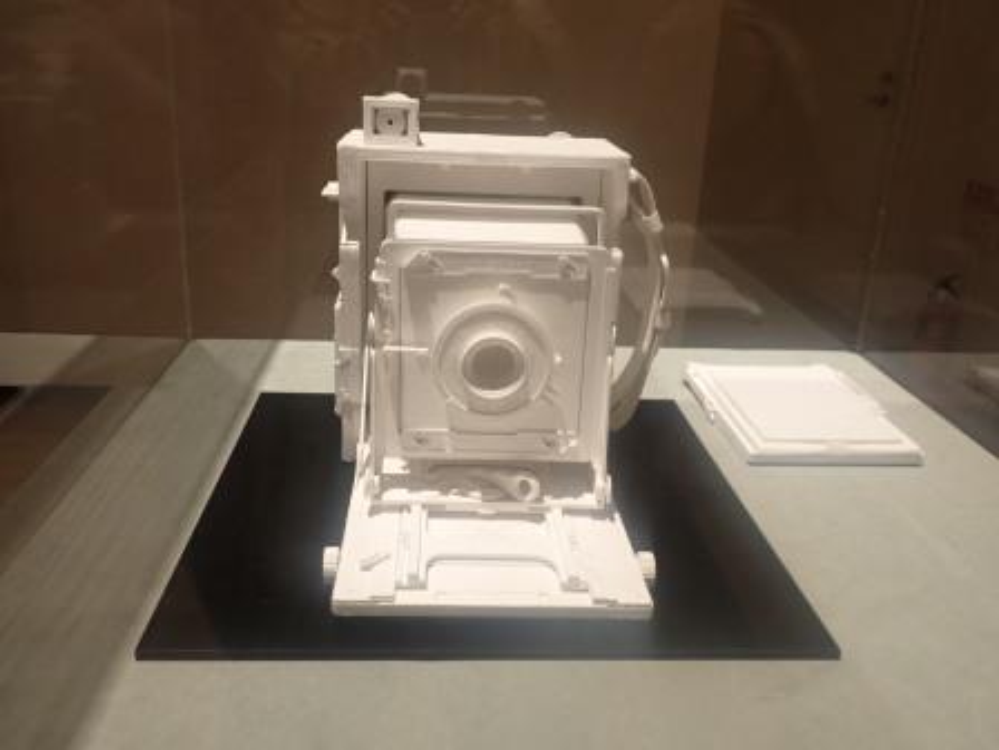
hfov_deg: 56.8
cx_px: 500
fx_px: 924
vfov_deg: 44.2
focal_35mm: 32
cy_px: 375
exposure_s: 1/30
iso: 250
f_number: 2.4
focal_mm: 5.79
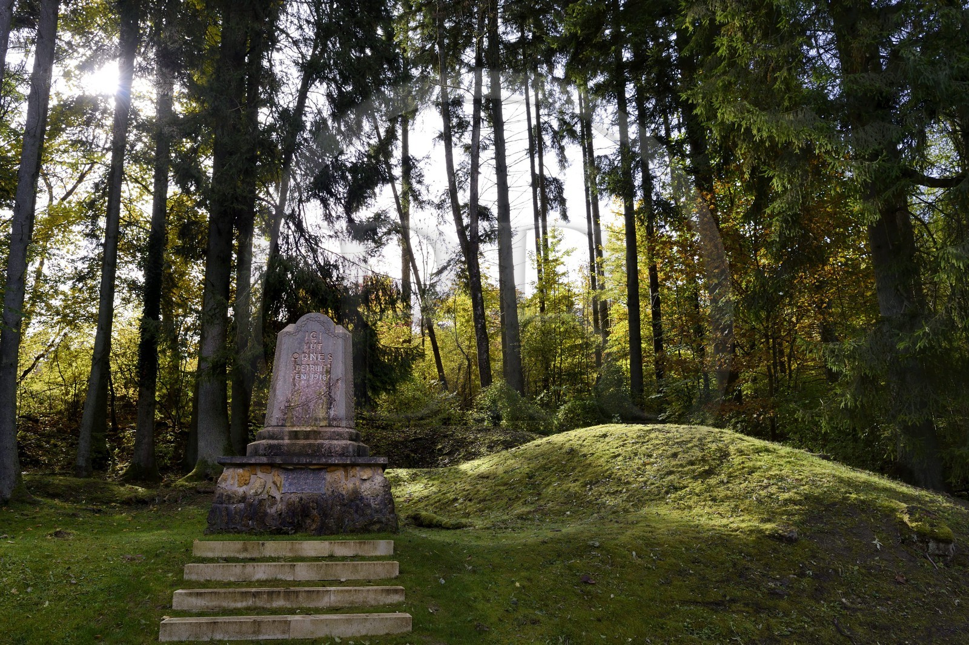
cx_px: 484
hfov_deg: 63.7
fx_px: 780
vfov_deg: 44.9
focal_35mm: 29
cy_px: 322
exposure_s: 1/200
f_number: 11
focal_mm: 29
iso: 400
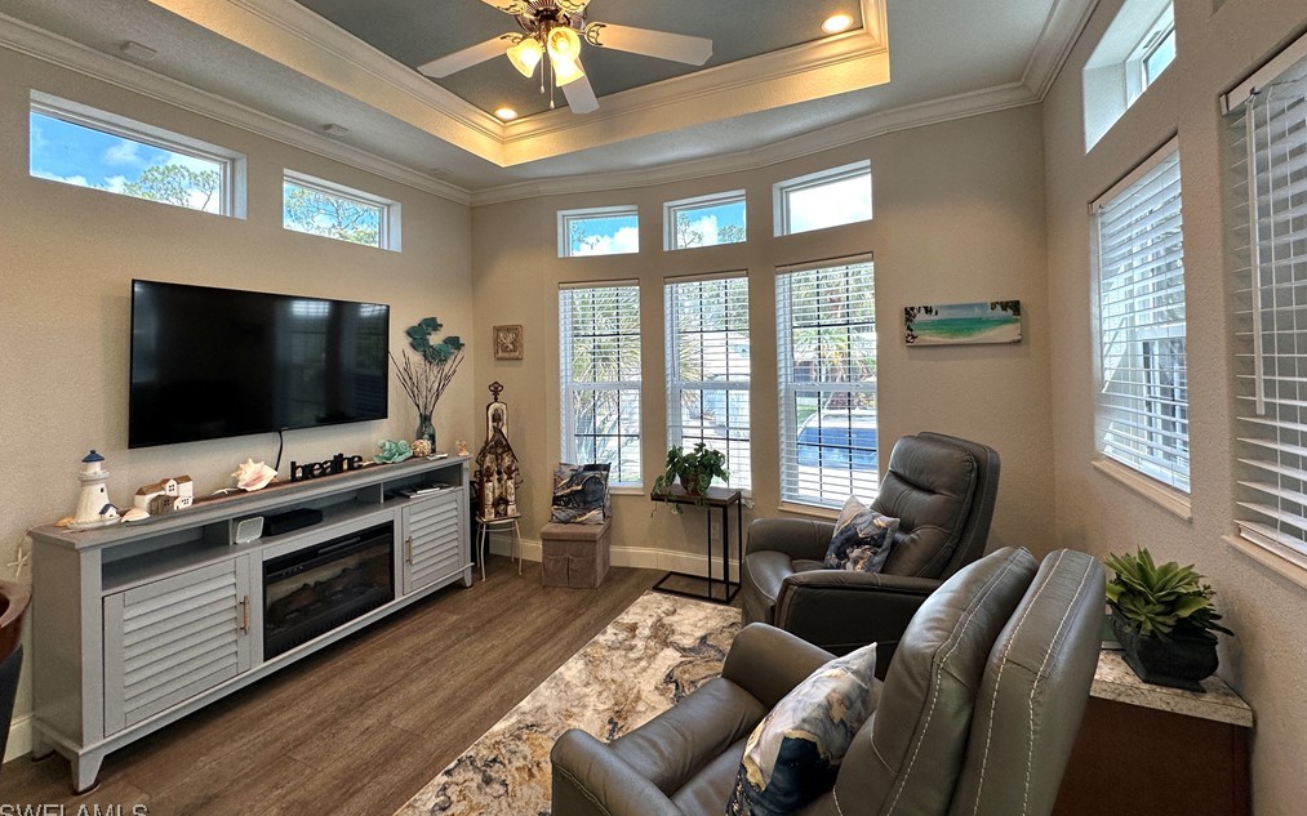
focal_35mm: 15
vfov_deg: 74.4
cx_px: 652
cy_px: 349
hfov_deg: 101.5
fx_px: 534
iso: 80
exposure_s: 1/120
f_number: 2.2
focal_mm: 2.22
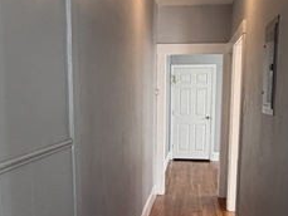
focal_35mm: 47
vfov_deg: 30.3
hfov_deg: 40.4
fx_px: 391
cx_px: 132
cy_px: 165
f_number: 2.2
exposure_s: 1/120
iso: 320
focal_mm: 2.22
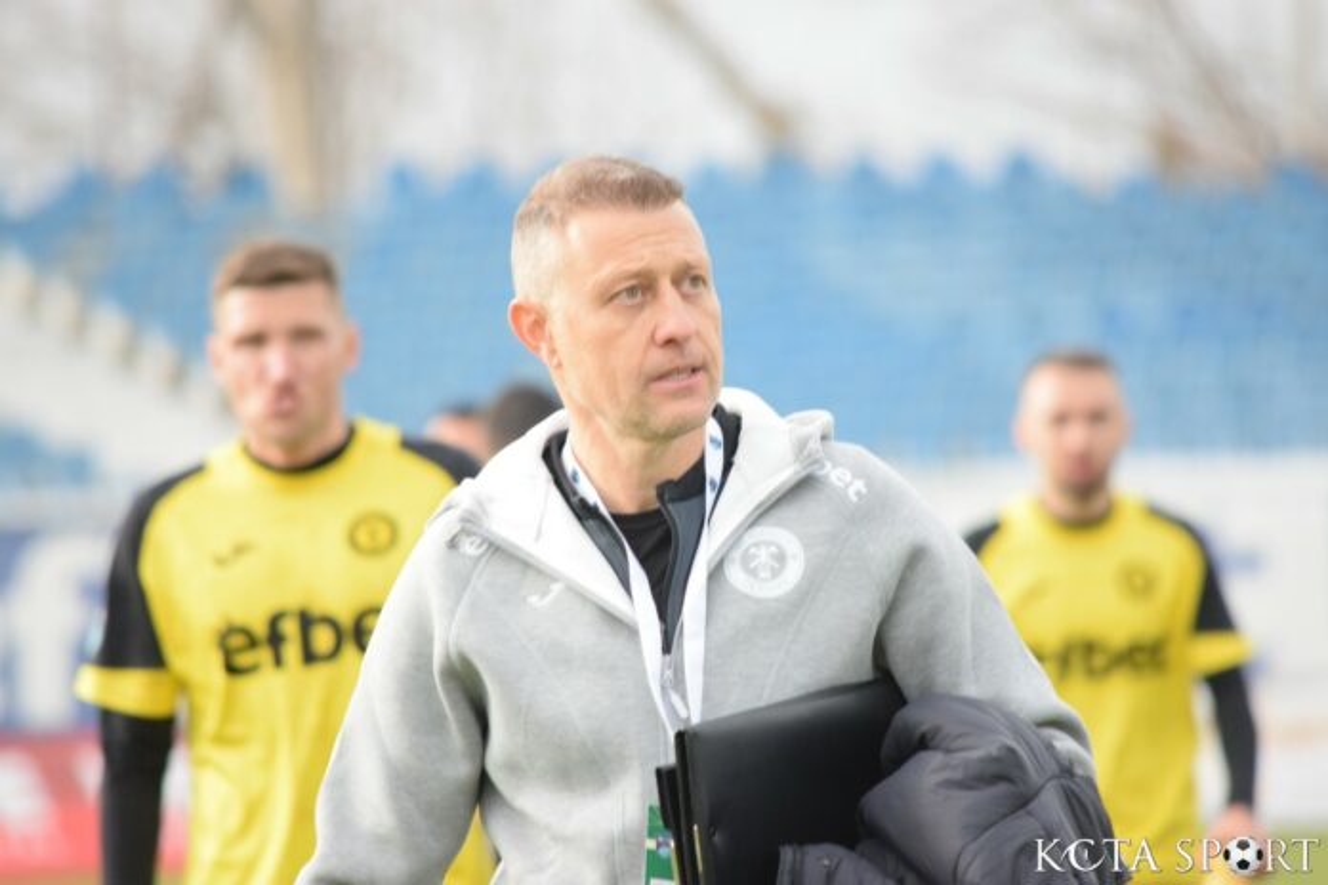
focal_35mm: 450
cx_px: 664
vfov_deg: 3.1
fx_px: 16599
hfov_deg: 4.6
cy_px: 442
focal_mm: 300
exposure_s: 1/640
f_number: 5.6
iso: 1600
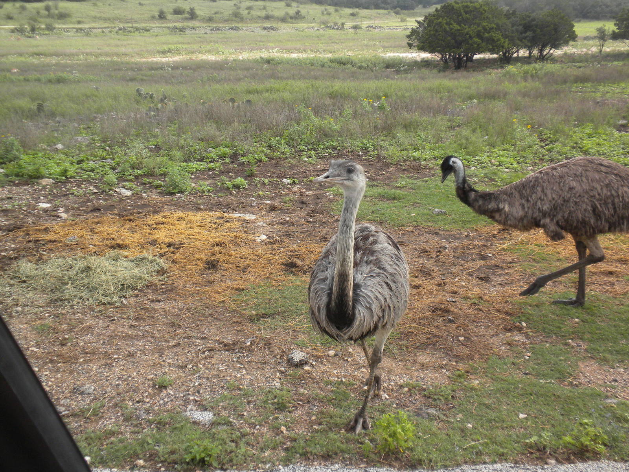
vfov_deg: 38.7
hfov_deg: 50.1
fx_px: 672
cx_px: 314
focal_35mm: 37
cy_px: 236
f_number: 3.5
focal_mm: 6.6
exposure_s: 1/520
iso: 102
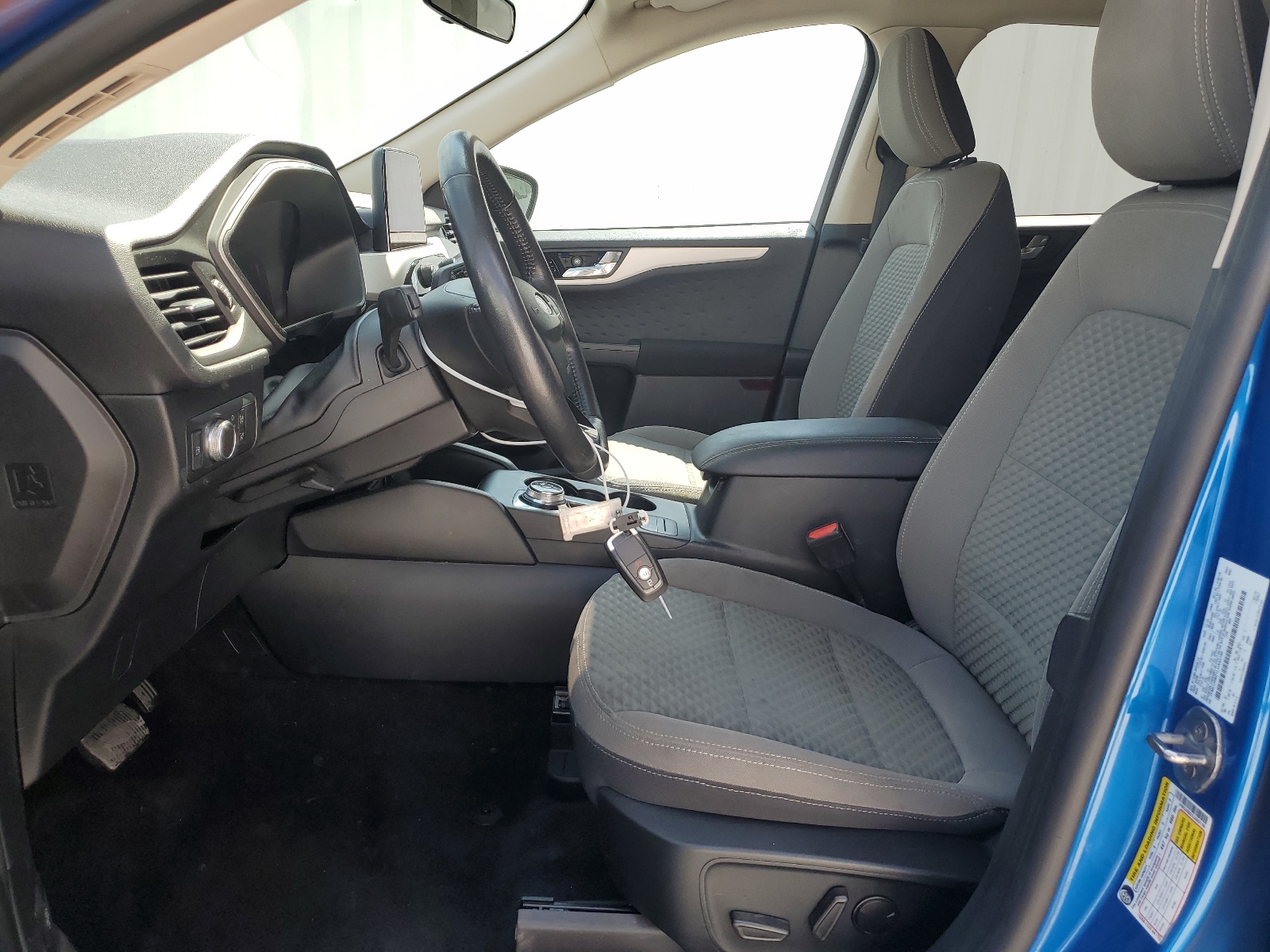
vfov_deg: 53.1
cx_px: 635
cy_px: 476
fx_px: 954
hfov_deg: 67.3
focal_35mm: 26
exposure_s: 1/556
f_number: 1.5
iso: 50
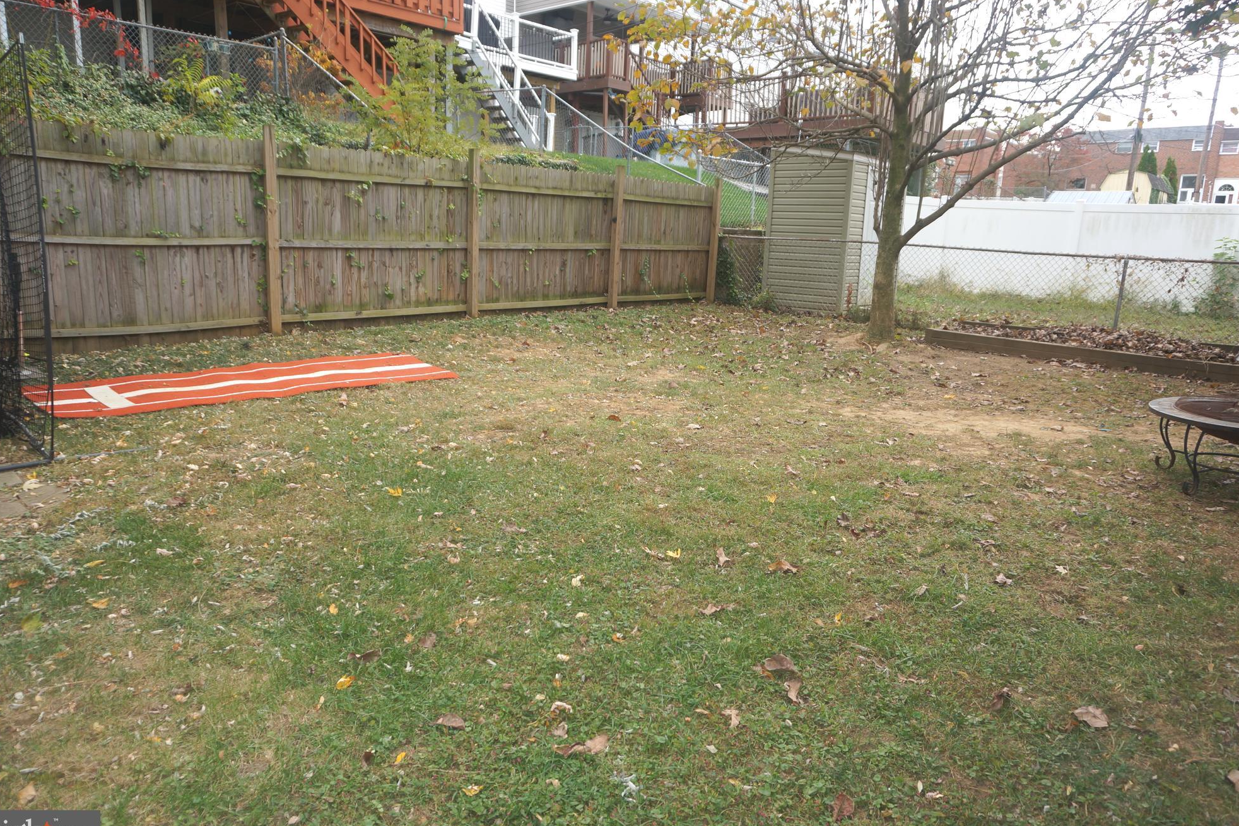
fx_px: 860
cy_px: 427
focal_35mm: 25
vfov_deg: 51.3
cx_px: 607
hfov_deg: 71.5
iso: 100
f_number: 4
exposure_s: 1/160
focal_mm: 16
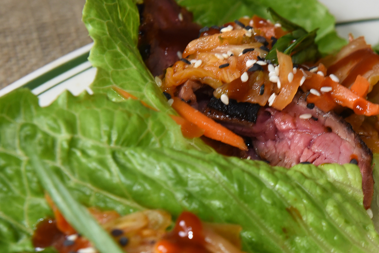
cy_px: 176
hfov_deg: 15.2
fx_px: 1411
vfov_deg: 10.2
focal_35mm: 134
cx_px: 322
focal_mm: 70
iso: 1600
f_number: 9
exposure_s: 1/40
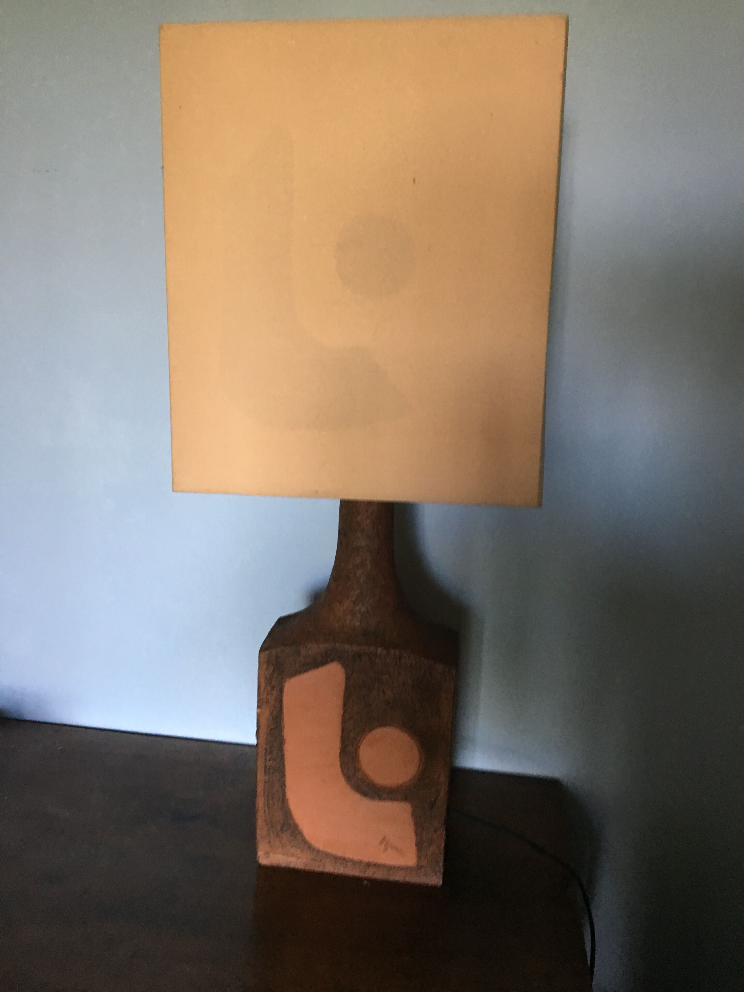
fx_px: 831
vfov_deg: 61.7
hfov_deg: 48.2
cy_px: 496
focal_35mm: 29
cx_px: 372
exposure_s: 1/33
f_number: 2.2
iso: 125
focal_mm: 4.15
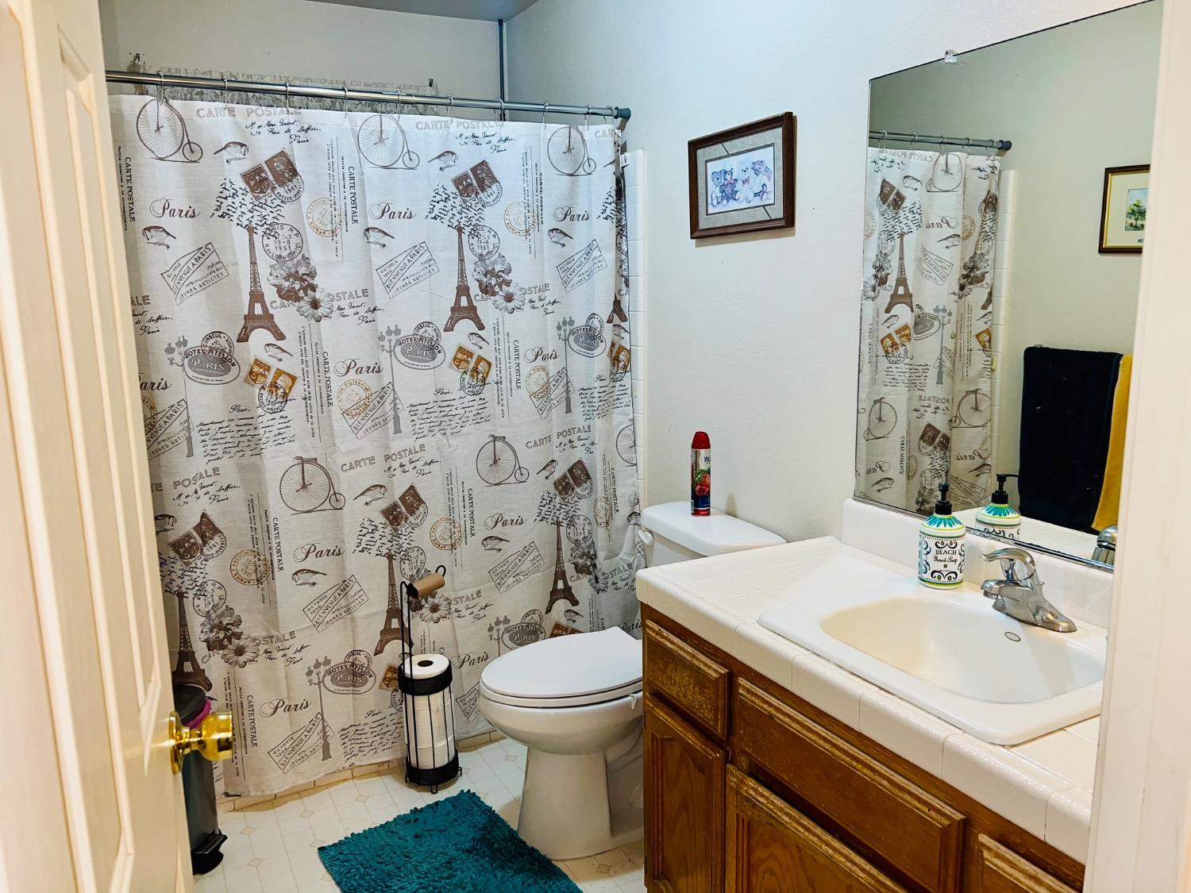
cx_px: 596
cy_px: 446
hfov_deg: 67.3
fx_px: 895
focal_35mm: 26
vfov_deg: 53.1
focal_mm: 5.7
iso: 32
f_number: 1.5
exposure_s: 1/34
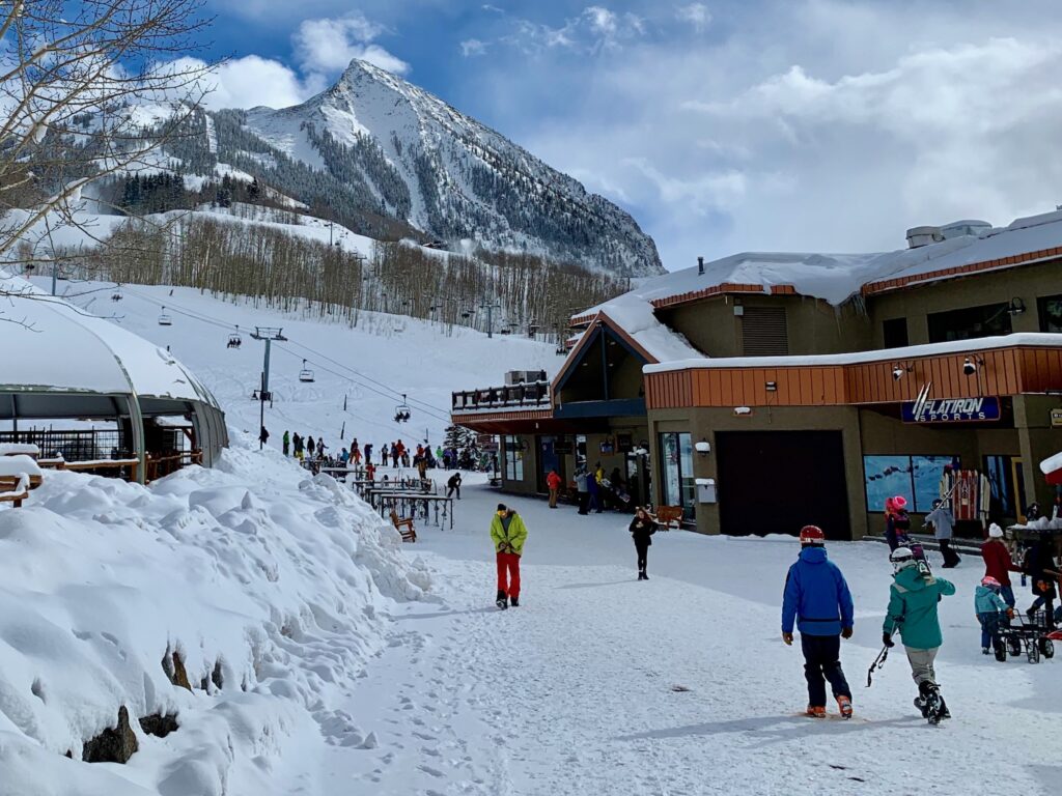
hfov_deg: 67.3
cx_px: 531
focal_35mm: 26
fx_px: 798
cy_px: 398
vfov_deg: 53.1
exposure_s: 1/6061
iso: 25
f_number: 1.8
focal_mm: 4.25
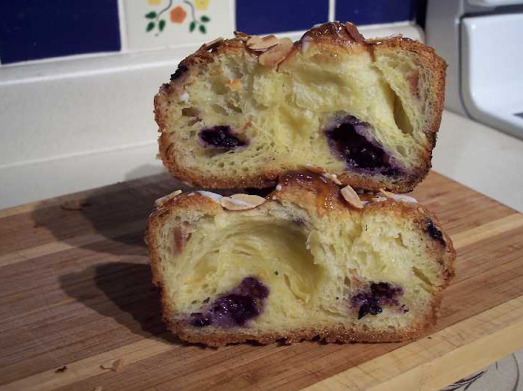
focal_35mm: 43
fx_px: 649
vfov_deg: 33.5
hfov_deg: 43.9
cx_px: 264
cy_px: 207
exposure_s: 1/30
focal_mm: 8
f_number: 2.8
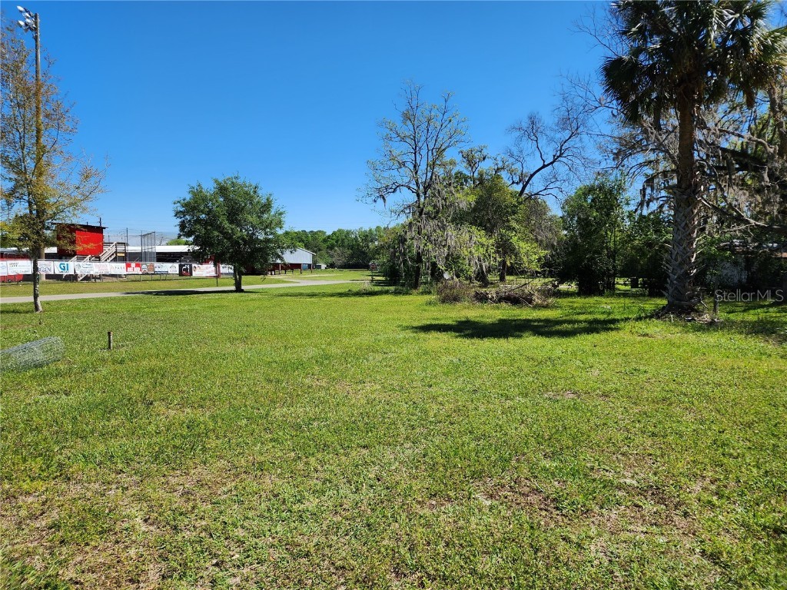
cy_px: 295
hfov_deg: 73.9
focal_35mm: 23
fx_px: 523
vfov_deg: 58.9
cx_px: 394
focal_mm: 6.4
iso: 12
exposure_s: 1/1108
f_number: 1.8
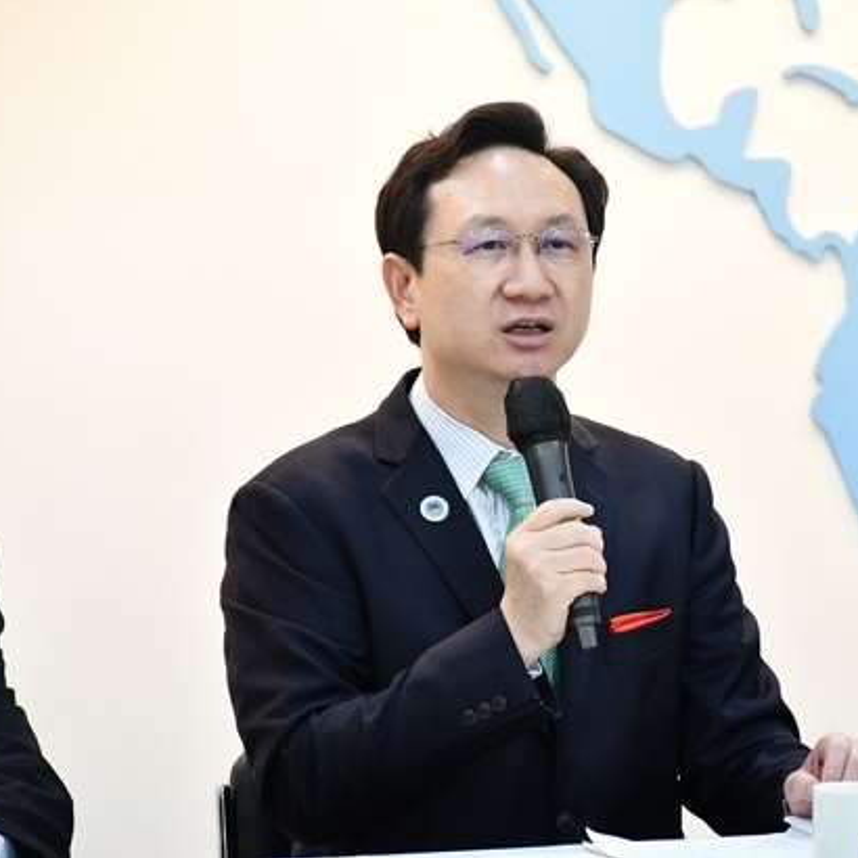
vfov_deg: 6.5
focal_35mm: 270
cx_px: 552
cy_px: 428
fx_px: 7571
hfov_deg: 6.5
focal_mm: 140
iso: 4000
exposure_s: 1/250
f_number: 5.6
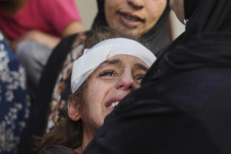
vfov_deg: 11.6
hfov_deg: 17.4
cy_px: 72
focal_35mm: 118
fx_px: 757
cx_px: 109
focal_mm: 100
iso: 200
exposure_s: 1/320
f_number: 4
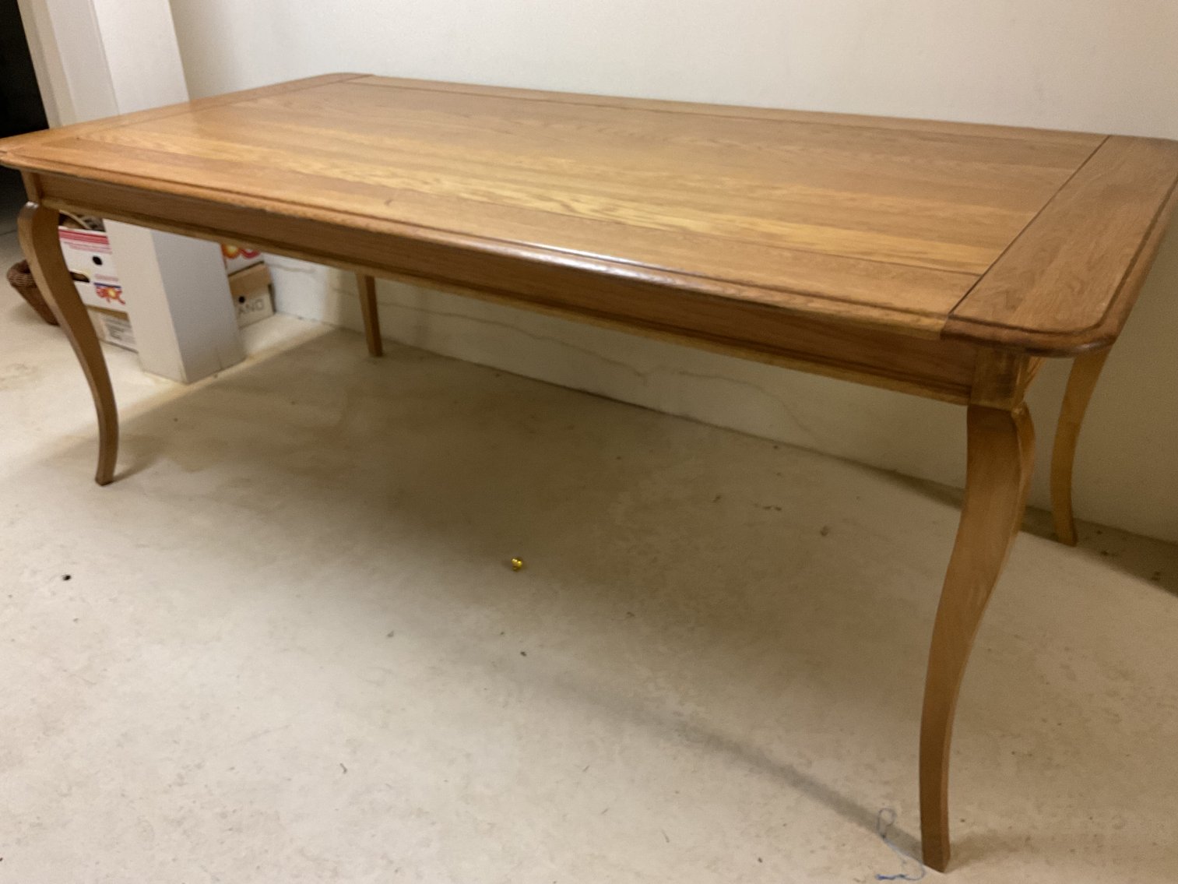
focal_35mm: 29
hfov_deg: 61.7
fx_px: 987
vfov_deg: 48.2
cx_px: 589
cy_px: 442
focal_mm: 3
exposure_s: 1/60
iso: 160
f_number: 1.8
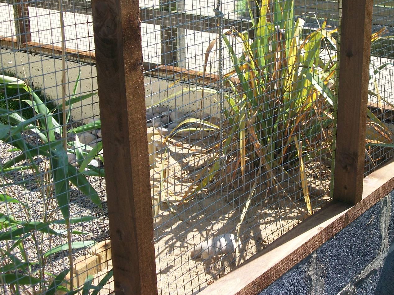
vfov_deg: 23.2
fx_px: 717
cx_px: 219
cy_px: 110
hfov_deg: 30.7
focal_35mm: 63
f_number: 3.6
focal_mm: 8.8
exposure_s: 1/400
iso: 80
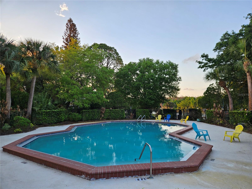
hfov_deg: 73.9
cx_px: 126
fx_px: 167
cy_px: 94
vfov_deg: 58.9
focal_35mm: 23
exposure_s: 1/180
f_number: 1.8
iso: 25
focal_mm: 5.4
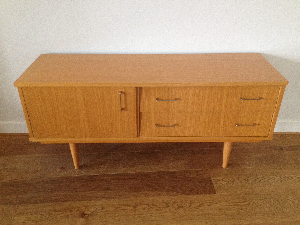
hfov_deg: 52.6
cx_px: 150
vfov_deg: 40.7
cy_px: 112
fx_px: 303
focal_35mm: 35
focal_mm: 4.28
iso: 320
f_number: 2.4
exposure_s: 1/15
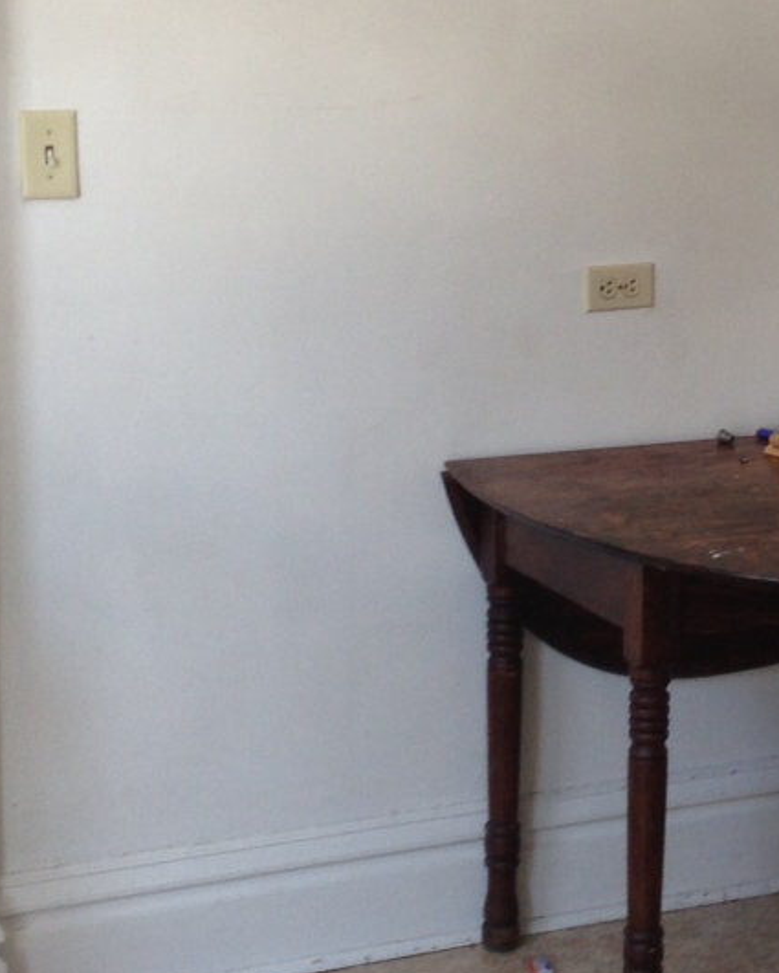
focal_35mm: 99
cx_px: 768
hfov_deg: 15.3
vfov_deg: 19.3
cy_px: 315
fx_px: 2852
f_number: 2.4
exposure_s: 1/60
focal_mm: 4.13
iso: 50
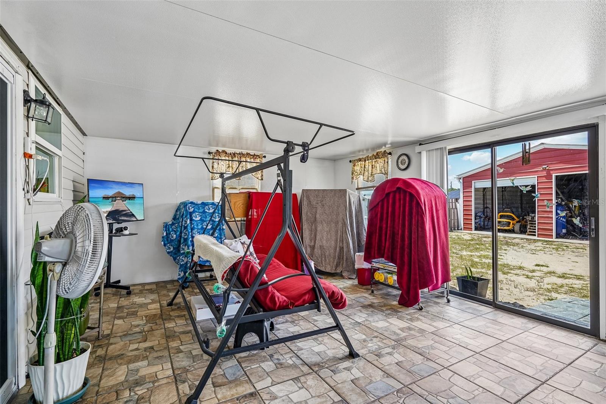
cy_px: 202
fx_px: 269
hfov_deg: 96.7
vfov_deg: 73.7
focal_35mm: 16
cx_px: 303
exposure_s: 1/15
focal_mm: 16
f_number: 8
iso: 400
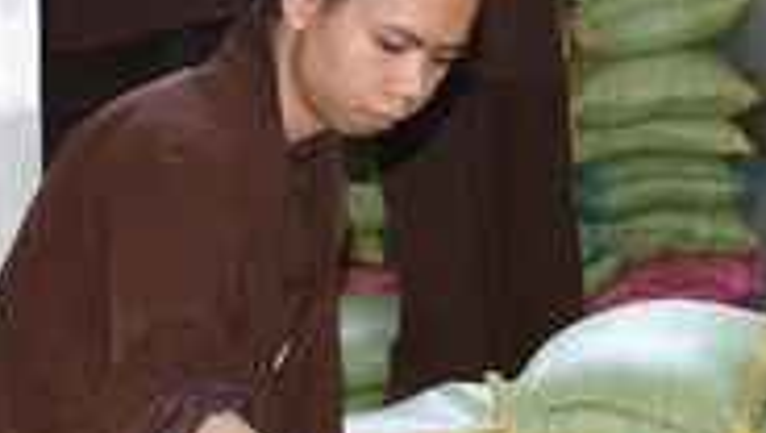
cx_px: 1003
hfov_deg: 11.3
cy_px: 67
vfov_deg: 6.6
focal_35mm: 185
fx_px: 3762
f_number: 4.5
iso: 400
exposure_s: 1/80
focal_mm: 50
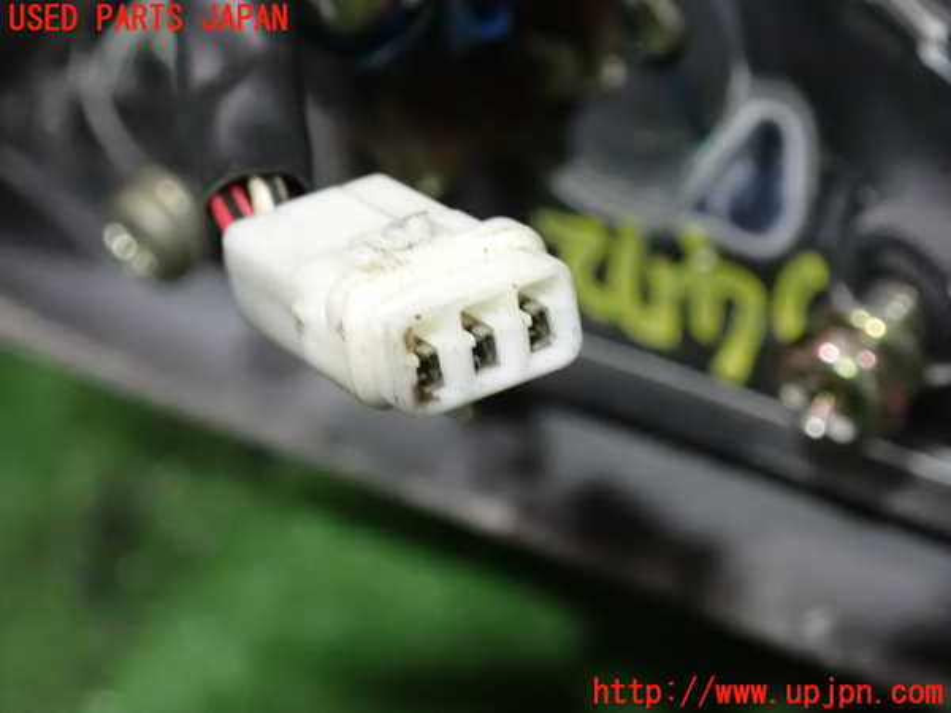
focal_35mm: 100
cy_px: 356
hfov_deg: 19.6
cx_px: 476
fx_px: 2747
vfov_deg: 14.8
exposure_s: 1/20
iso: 1600
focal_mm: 18
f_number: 4.9
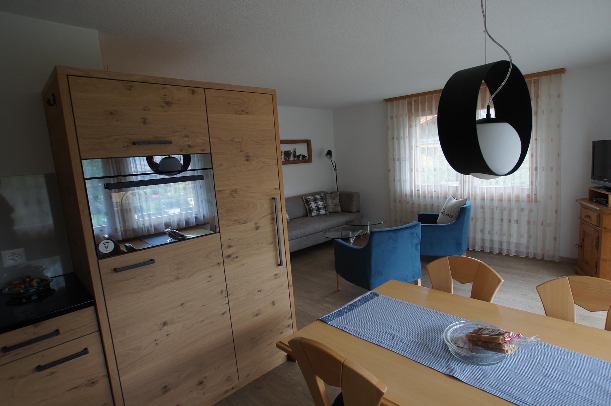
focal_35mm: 19
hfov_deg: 87.9
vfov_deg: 65.6
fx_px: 315
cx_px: 343
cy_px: 197
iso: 200
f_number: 5
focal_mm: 11
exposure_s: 1/30
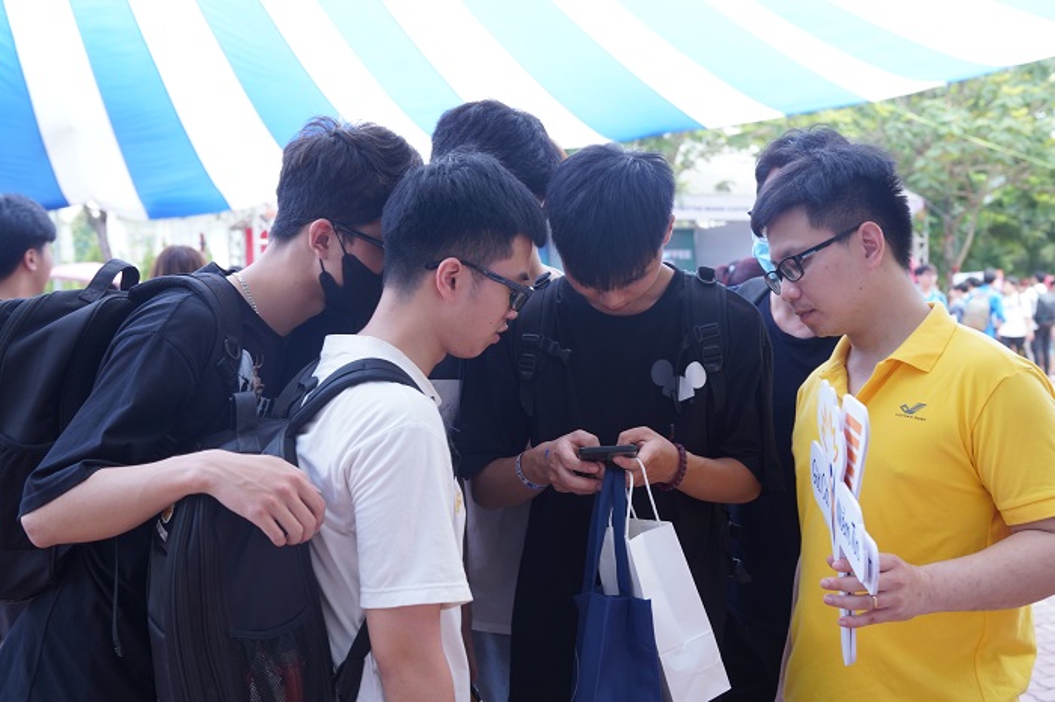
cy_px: 351
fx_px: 1251
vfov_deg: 31.4
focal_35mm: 43
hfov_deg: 45.7
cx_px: 528
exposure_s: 1/125
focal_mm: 42.7
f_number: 5
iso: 400
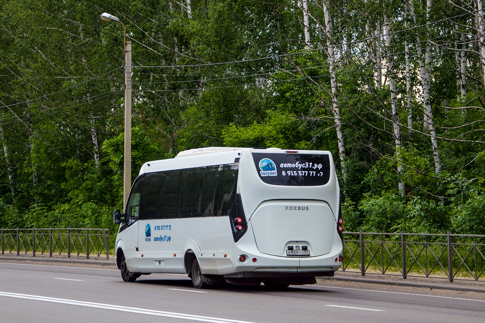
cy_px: 162
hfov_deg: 21.9
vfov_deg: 14.7
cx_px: 242
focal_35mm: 93
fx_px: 1252
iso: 100
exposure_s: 1/500
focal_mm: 62
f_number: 5.6
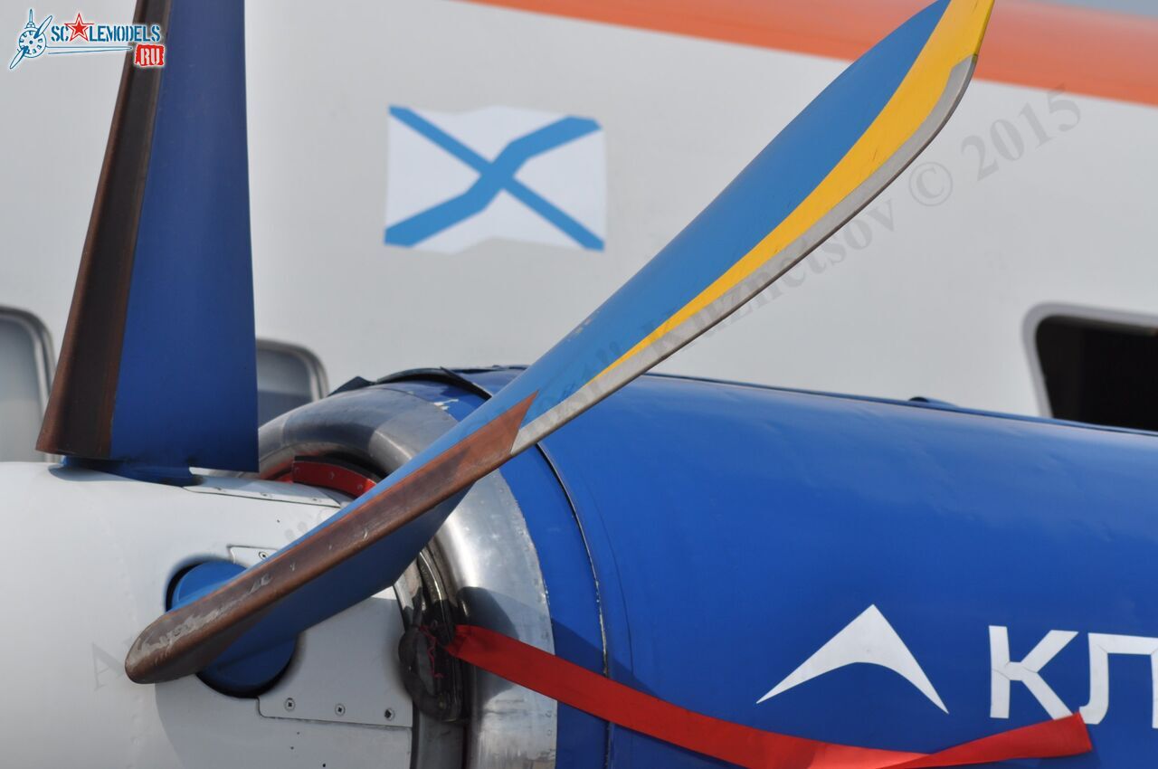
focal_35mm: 285
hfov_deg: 7.2
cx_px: 579
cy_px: 384
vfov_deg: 4.8
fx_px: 9156
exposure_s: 1/1000
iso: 200
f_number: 8
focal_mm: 190
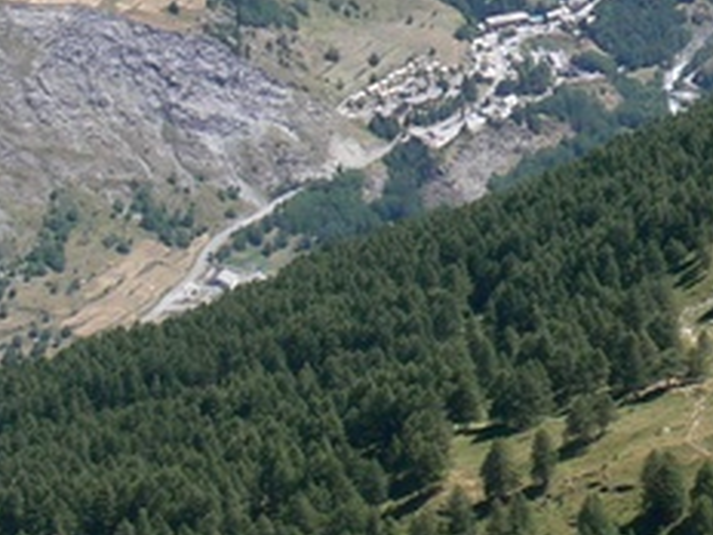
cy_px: -89
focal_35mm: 152
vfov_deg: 9.6
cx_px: 1023
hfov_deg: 12.4
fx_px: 3131
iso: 80
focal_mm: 7.4
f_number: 5.6
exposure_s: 1/200
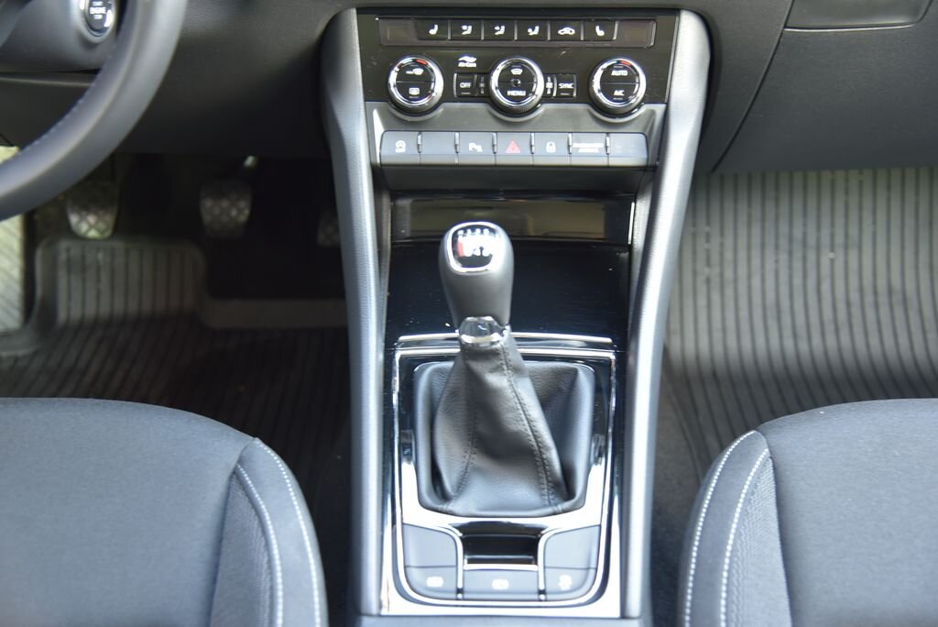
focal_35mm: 50
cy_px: 314
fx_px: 1303
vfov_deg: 27.0
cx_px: 469
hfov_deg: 39.6
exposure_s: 1/10
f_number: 4
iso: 500
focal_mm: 50
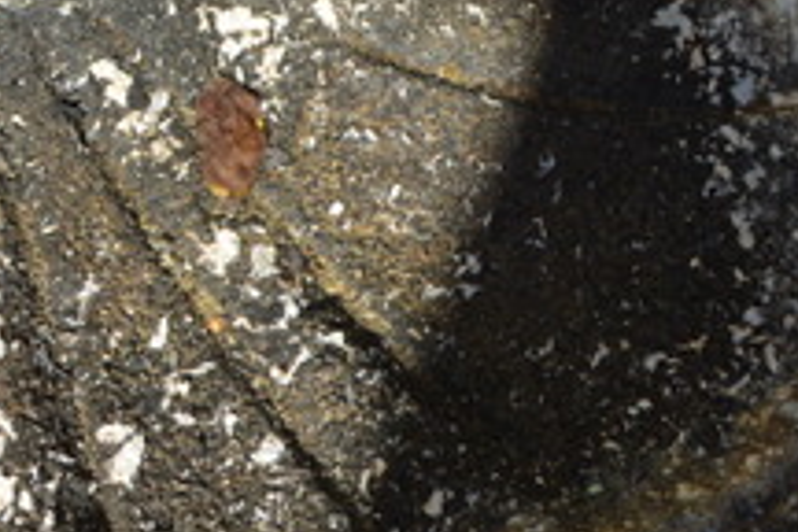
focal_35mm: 107
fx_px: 2372
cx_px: -59
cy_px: 170
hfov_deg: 18.4
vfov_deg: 12.8
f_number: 8
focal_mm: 22
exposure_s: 1/250
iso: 100
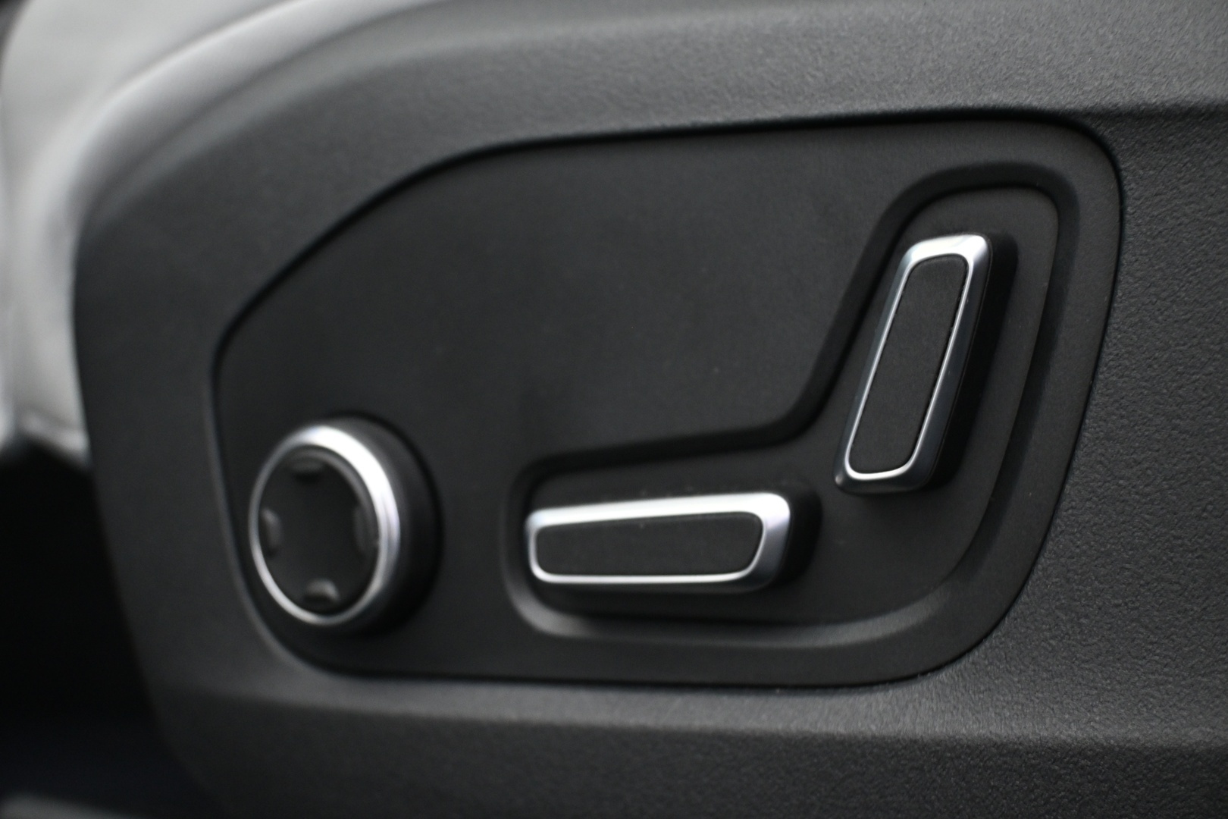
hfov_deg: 43.0
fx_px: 1560
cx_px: 614
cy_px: 410
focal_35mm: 46
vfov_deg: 29.4
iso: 1600
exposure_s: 1/13
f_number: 4.8
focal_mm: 30.5
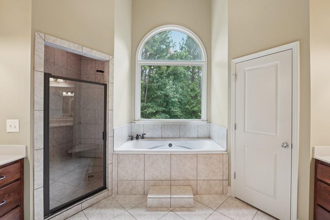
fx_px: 147
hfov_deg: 96.7
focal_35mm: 16
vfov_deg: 73.7
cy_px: 108
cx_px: 173
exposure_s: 1/8
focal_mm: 14
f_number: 8
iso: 320
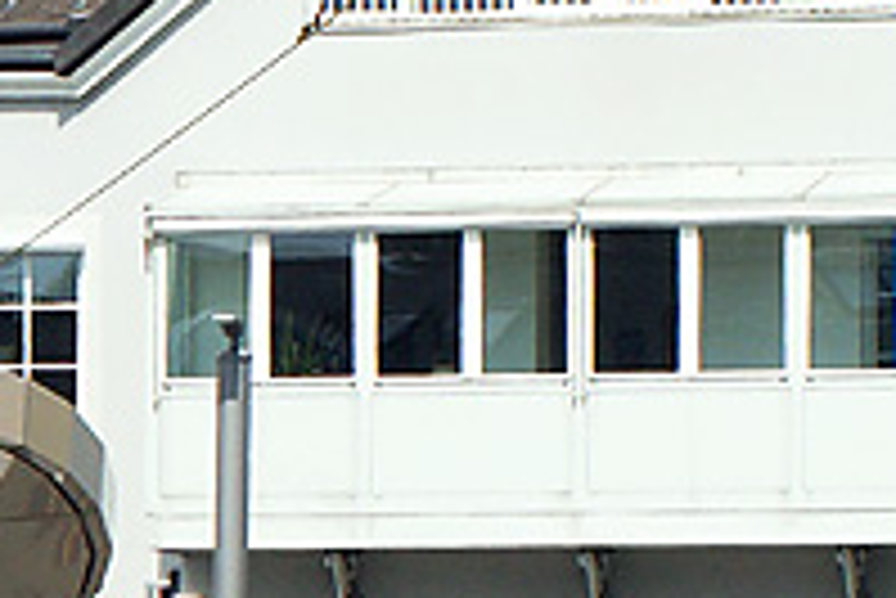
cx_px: -950
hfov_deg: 5.2
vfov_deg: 3.6
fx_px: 9614
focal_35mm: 386
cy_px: 607
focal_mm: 50
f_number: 8
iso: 200
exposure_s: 1/500
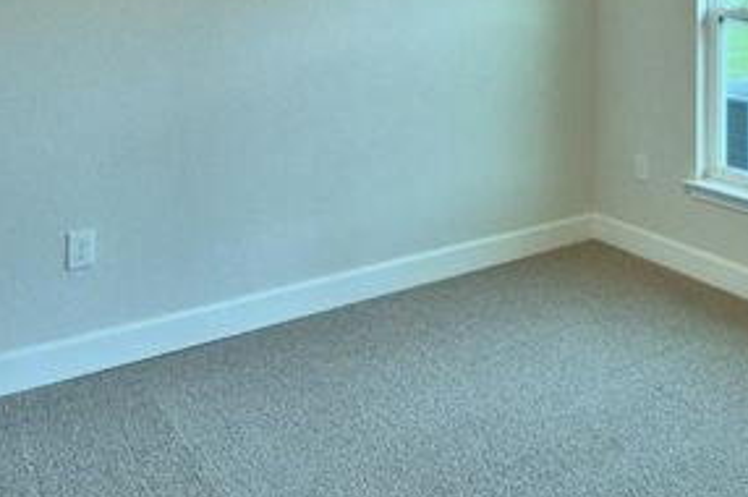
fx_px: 768
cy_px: -48
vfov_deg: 31.8
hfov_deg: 49.8
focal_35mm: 37
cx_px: 561
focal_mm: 10
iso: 400
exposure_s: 1/60
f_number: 4.5
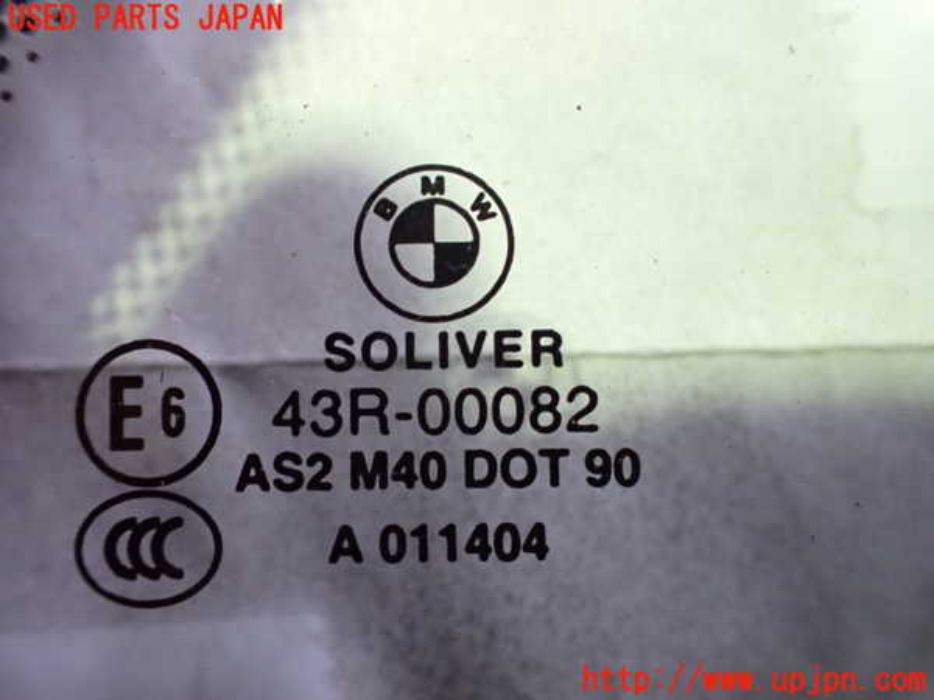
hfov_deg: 60.0
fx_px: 809
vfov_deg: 46.8
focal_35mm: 30
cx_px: 467
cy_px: 350
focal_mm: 5.4
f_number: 2.3
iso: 1000
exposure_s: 1/30
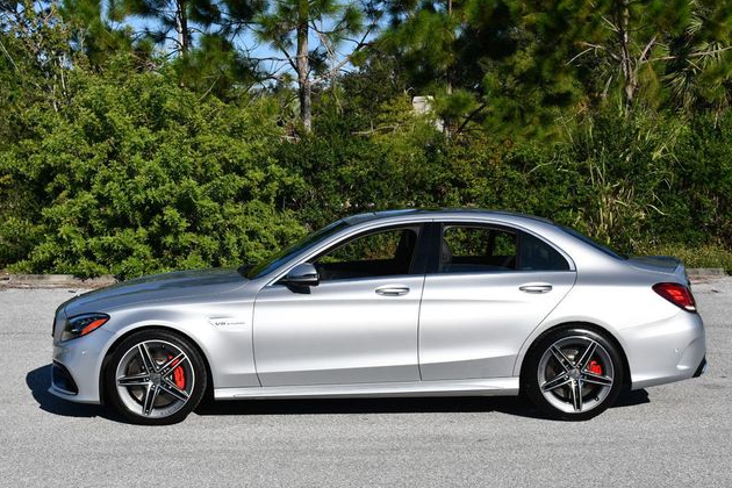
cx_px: 368
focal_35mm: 61
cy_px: 244
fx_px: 1240
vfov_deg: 22.3
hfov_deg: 32.9
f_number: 10
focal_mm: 30
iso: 100
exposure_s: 1/400
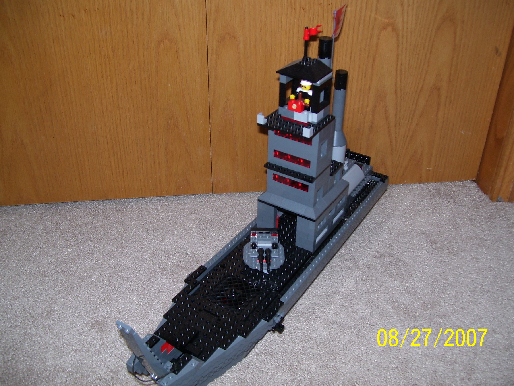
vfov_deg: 39.7
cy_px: 193
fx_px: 535
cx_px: 257
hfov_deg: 51.4
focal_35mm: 36
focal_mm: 6
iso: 80
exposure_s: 1/60
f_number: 2.7
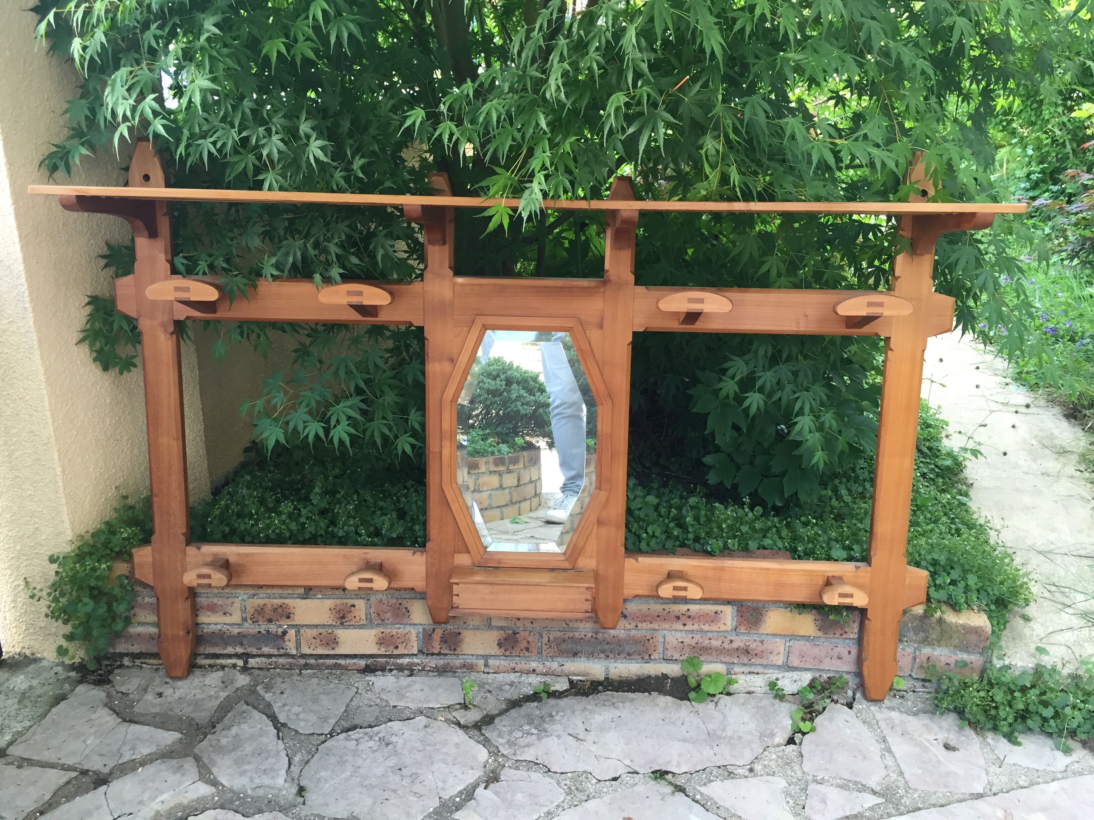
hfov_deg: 61.7
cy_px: 410
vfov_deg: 48.2
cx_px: 547
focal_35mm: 29
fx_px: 917
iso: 32
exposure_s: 1/30
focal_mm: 4.15
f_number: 2.2
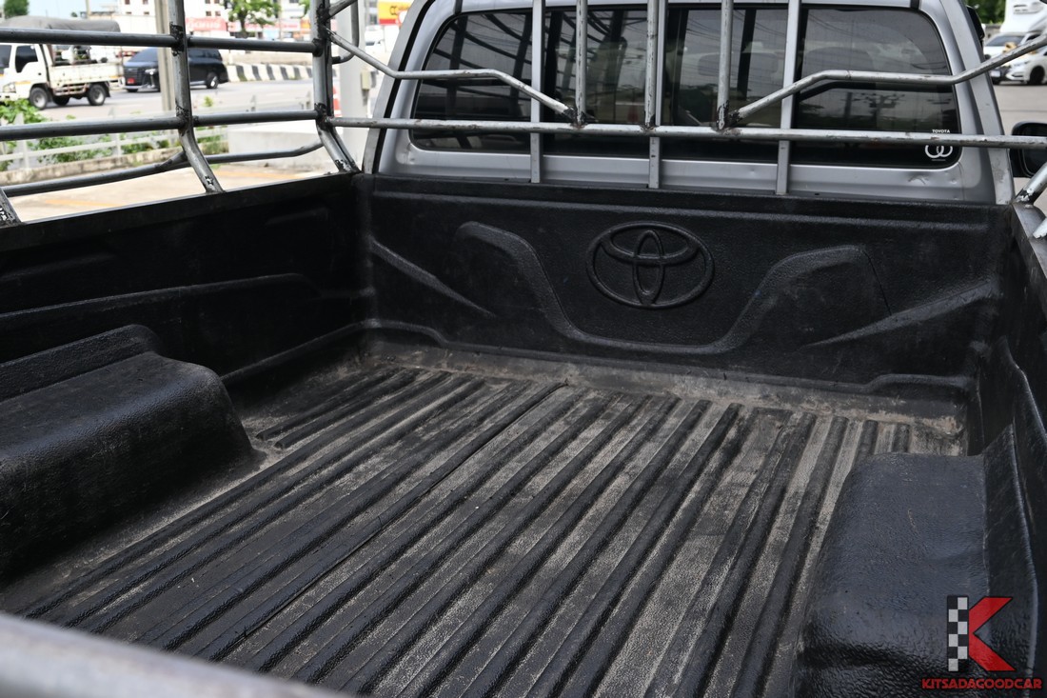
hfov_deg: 53.1
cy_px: 349
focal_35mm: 36
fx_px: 1047
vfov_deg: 36.9
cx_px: 524
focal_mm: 24
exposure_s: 1/750
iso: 280
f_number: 5.6
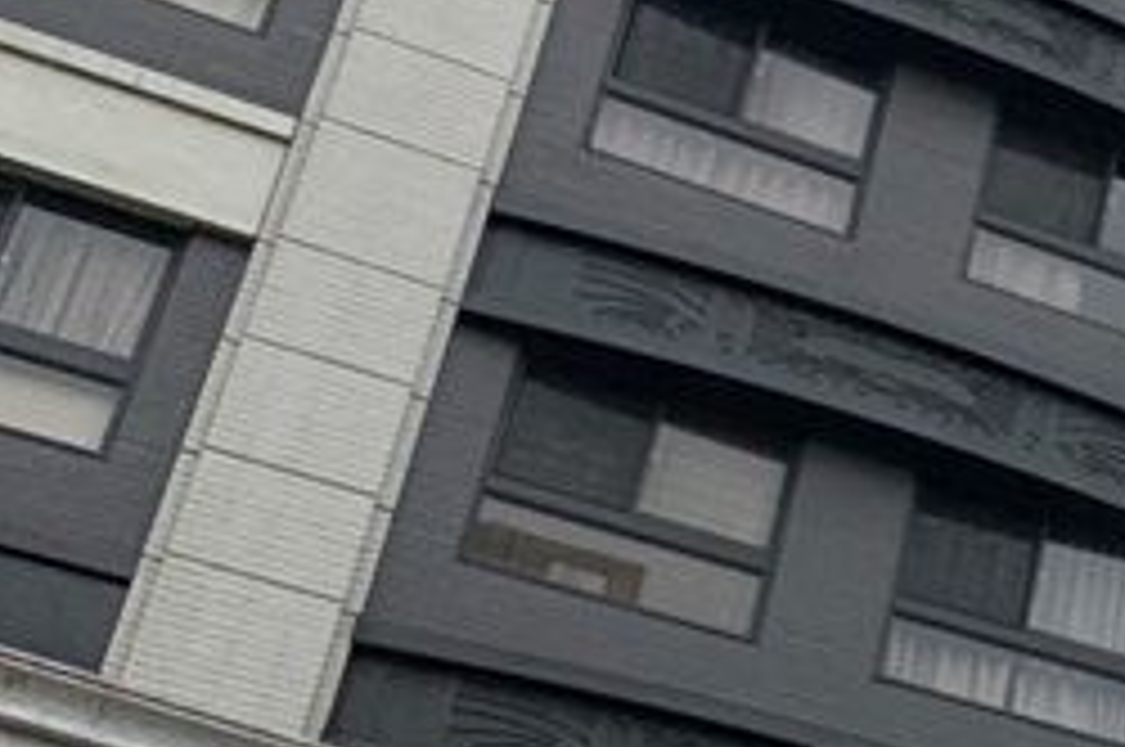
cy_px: 760
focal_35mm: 104
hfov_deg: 16.0
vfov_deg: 12.9
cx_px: 2156
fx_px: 3246
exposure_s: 1/1282
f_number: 1.8
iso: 25
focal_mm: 4.25
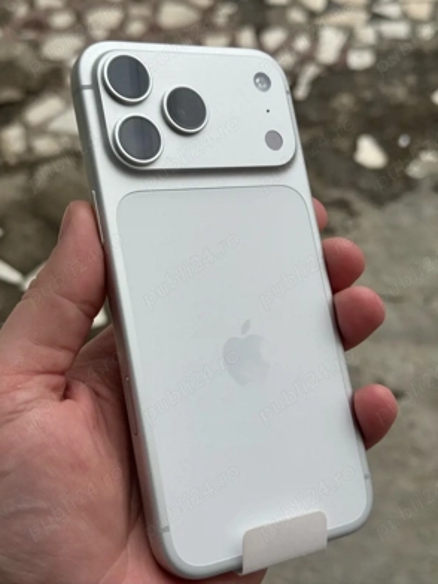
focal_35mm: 49
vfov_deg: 38.9
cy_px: 288
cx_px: 220
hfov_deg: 29.7
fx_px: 827
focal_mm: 6.76
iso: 64
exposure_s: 1/812
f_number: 1.78
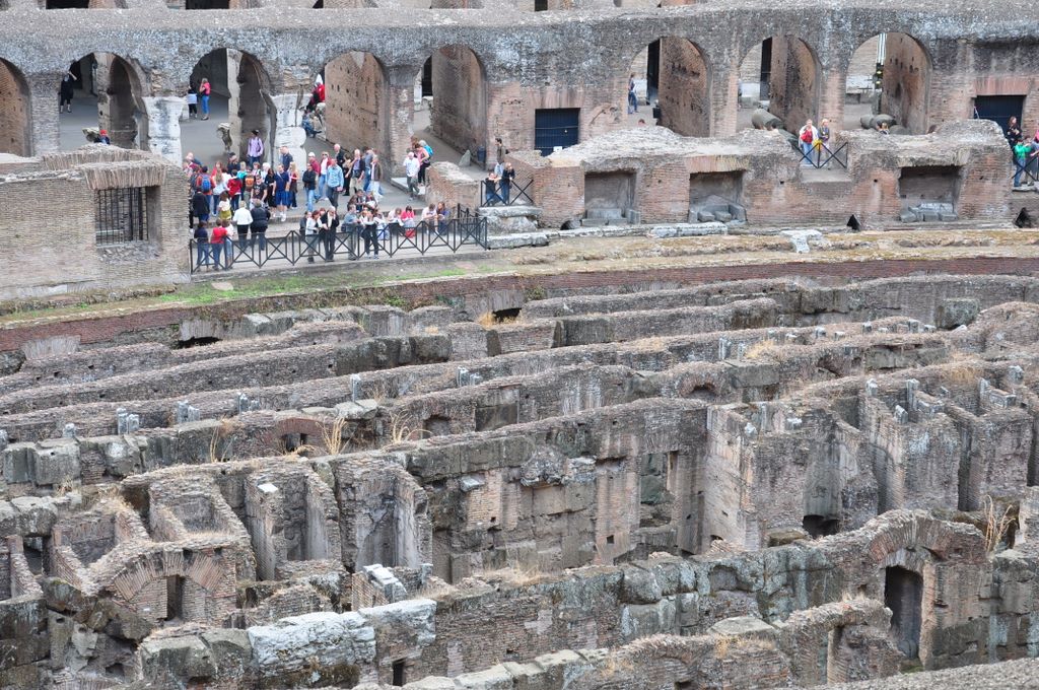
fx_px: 2248
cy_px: 345
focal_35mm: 78
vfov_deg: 17.4
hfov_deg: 26.0
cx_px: 520
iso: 280
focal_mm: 52
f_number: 8
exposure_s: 1/60
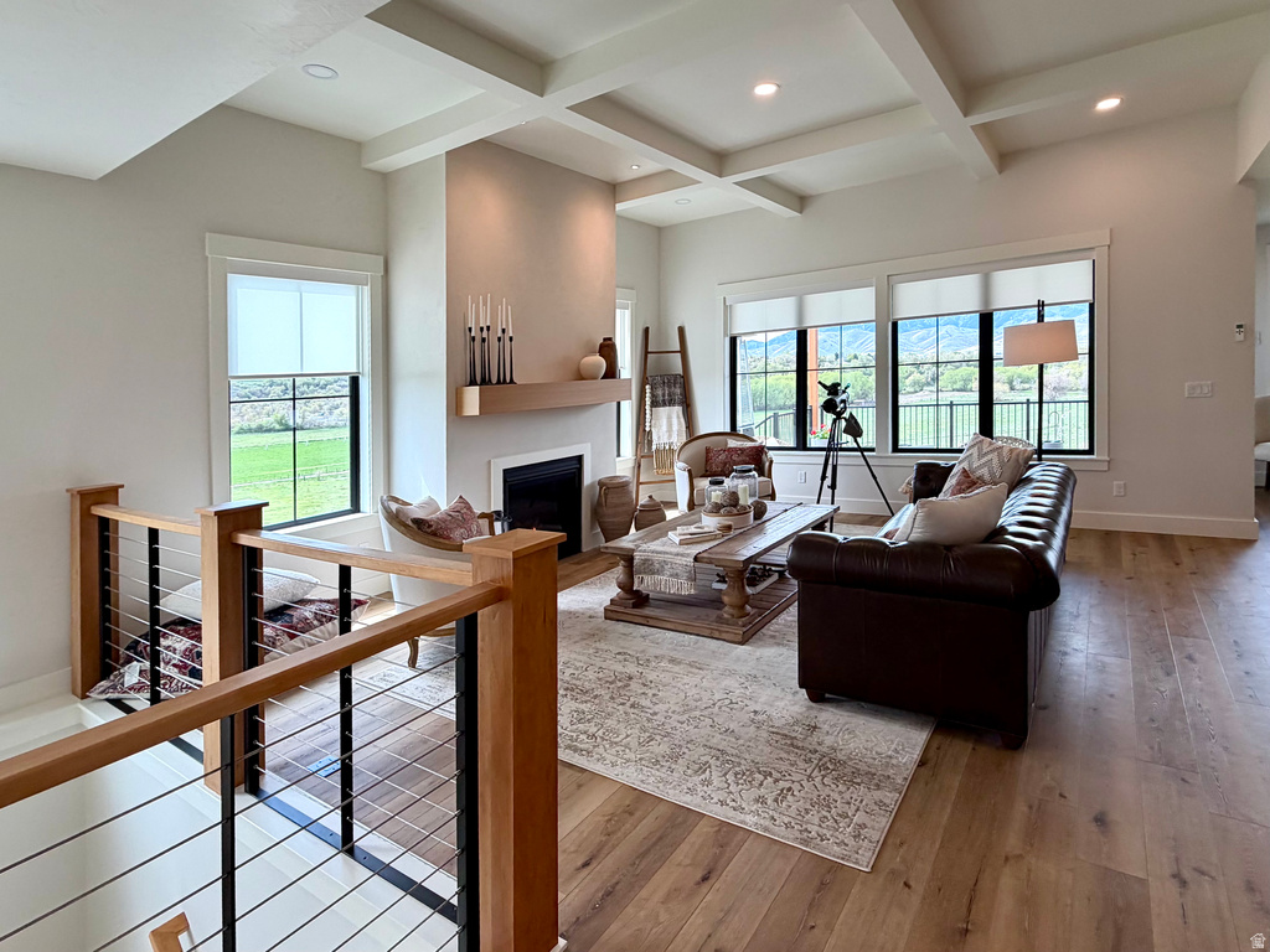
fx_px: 514
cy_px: 476
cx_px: 635
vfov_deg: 85.7
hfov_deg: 102.1
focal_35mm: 14
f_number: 2.2
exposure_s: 1/120
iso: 50
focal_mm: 2.22
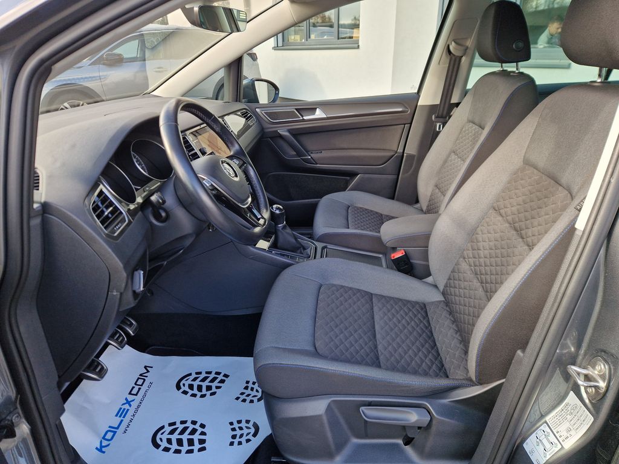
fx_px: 411
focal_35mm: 23
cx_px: 310
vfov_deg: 58.9
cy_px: 232
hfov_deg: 73.9
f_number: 1.8
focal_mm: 5.4
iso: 50
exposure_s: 1/180
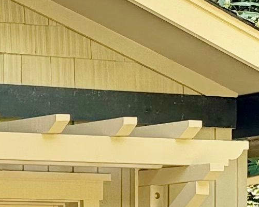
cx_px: -718
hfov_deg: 7.6
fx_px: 1449
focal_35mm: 189
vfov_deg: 7.9
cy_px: 366
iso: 100
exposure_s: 1/172
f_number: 1.78
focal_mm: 6.76
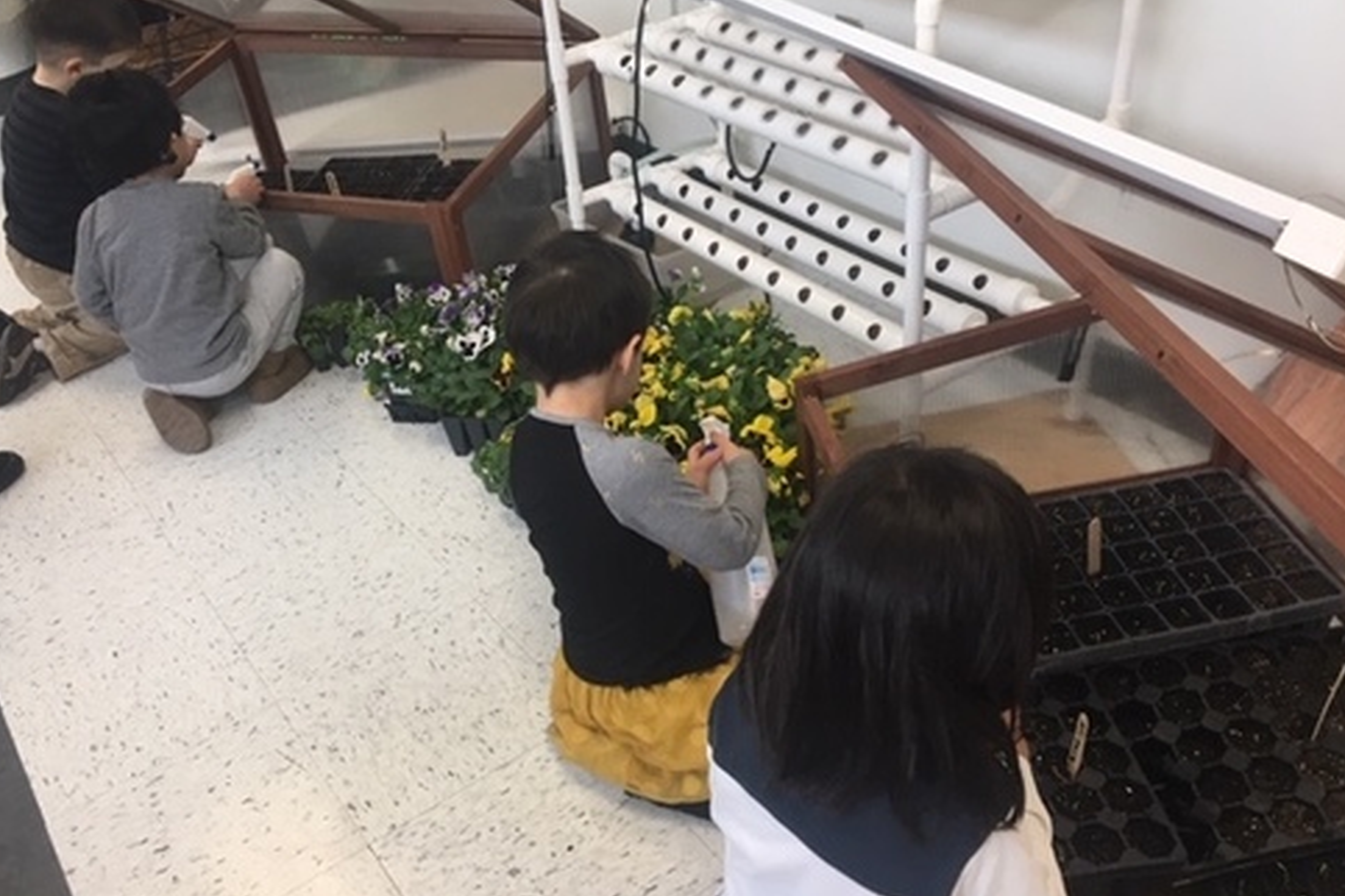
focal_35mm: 35
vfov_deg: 37.8
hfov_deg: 54.4
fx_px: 1308
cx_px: 646
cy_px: 420
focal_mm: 4.15
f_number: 2.2
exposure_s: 1/30
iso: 32
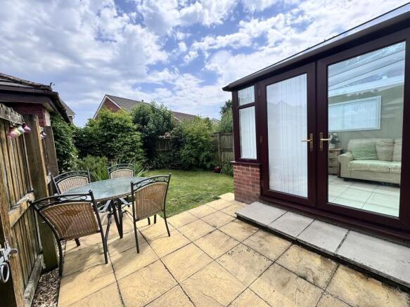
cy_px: 154
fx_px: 166
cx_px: 205
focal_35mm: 14
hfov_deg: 102.1
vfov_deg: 85.7
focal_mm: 2.22
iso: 50
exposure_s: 1/1110
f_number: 2.2
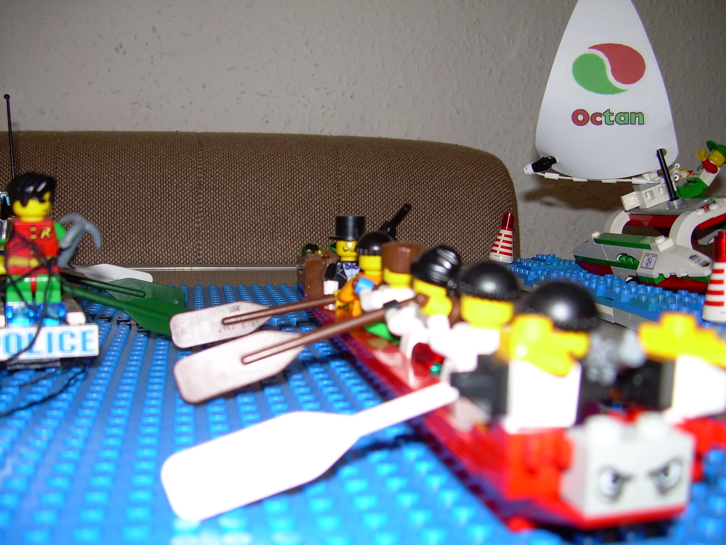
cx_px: 363
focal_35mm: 38
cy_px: 272
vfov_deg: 37.7
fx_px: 797
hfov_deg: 49.0
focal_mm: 6.3
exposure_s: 1/60
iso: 50
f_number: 2.8
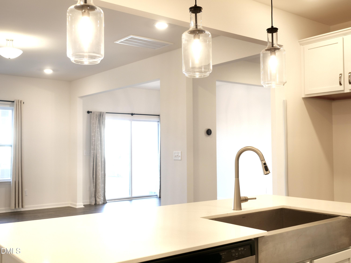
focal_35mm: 36
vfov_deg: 39.7
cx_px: 176
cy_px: 132
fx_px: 365
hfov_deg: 51.3
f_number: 2.8
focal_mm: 18
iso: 200
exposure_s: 1/125
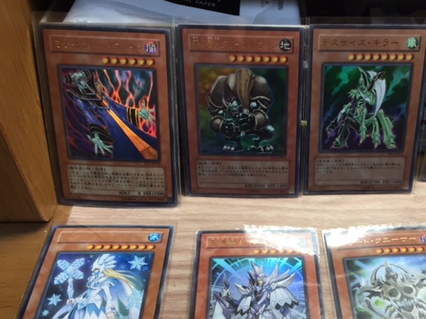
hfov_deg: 46.0
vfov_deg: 35.5
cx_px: 286
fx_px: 492
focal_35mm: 40
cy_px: 217
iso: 32
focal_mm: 4.15
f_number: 2.2
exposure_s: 1/40
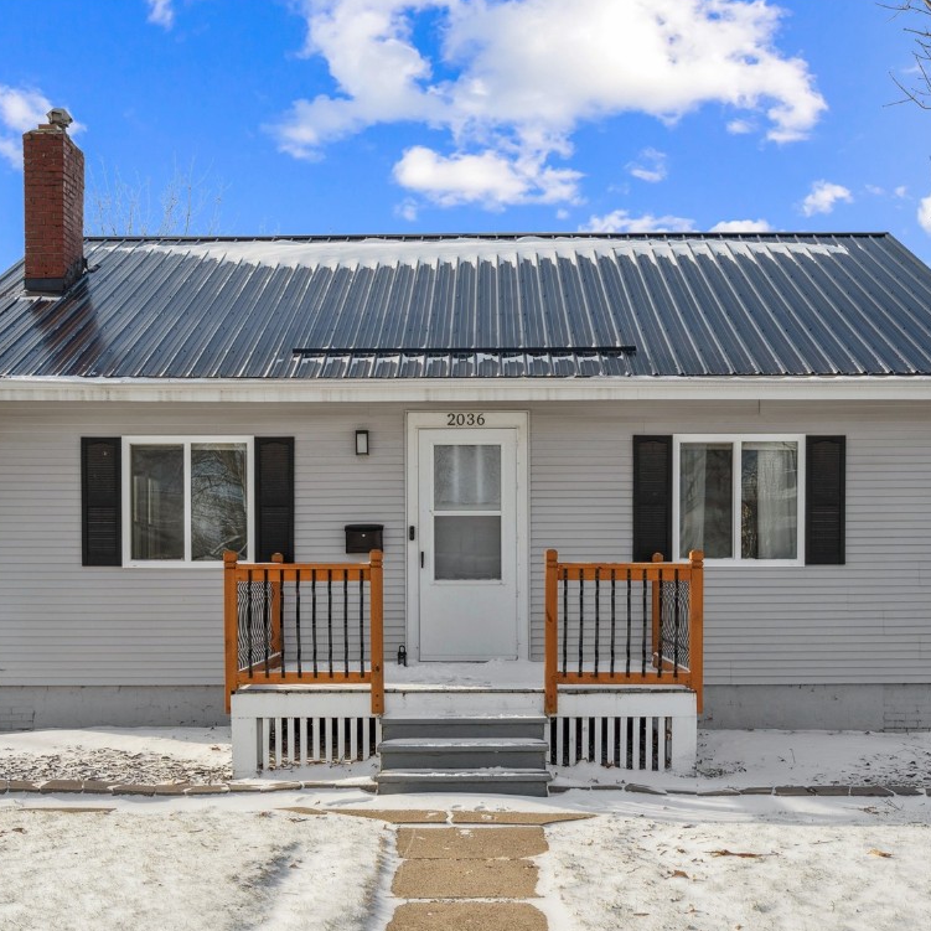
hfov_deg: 39.2
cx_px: 479
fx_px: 1308
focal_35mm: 43
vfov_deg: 39.2
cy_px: 462
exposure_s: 1/1000
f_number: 8
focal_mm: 33
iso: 400
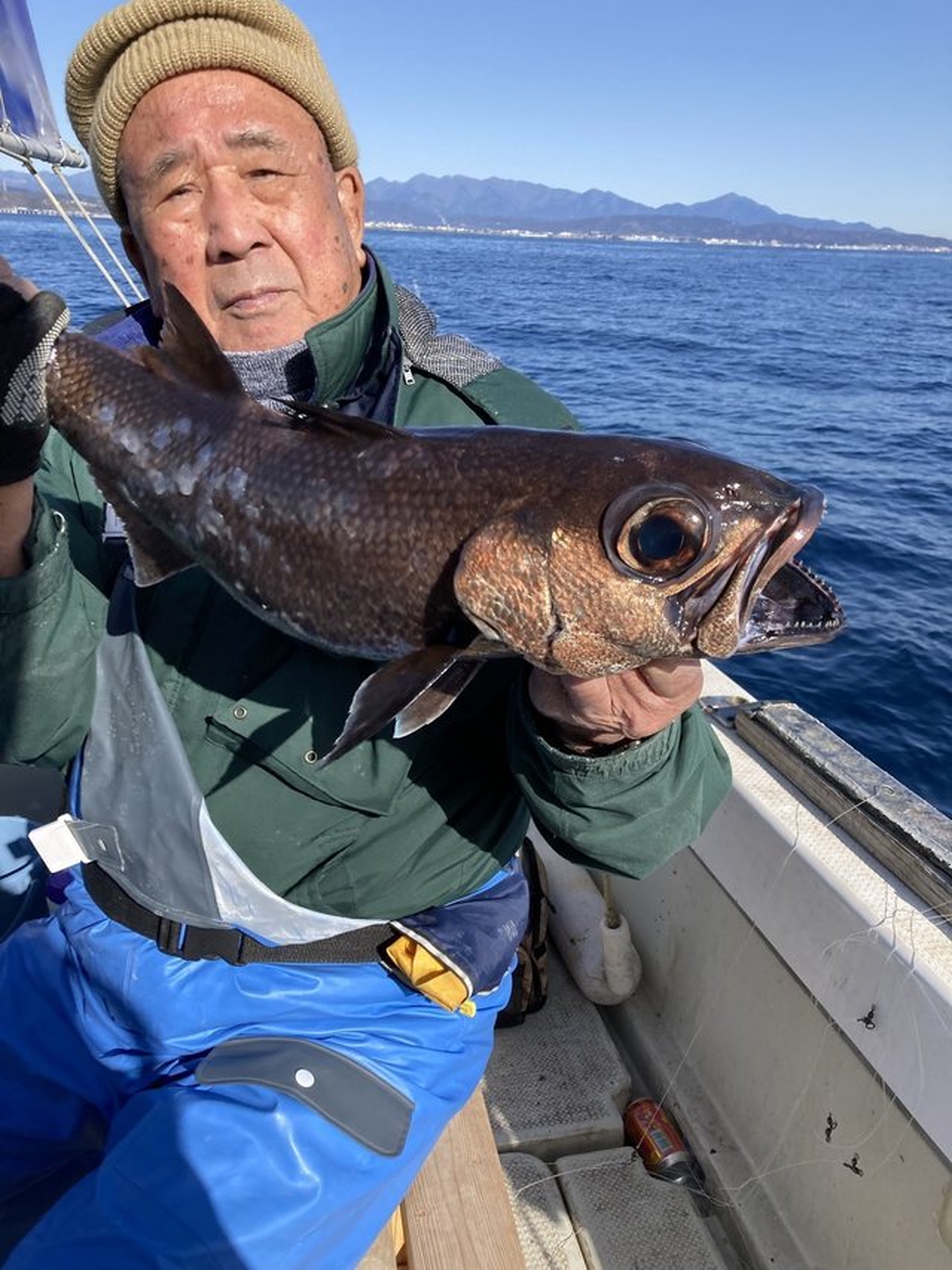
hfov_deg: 49.7
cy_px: 635
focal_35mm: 28
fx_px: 1027
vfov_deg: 63.5
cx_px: 476
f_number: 1.8
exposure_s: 1/1919
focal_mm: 3.99
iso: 20
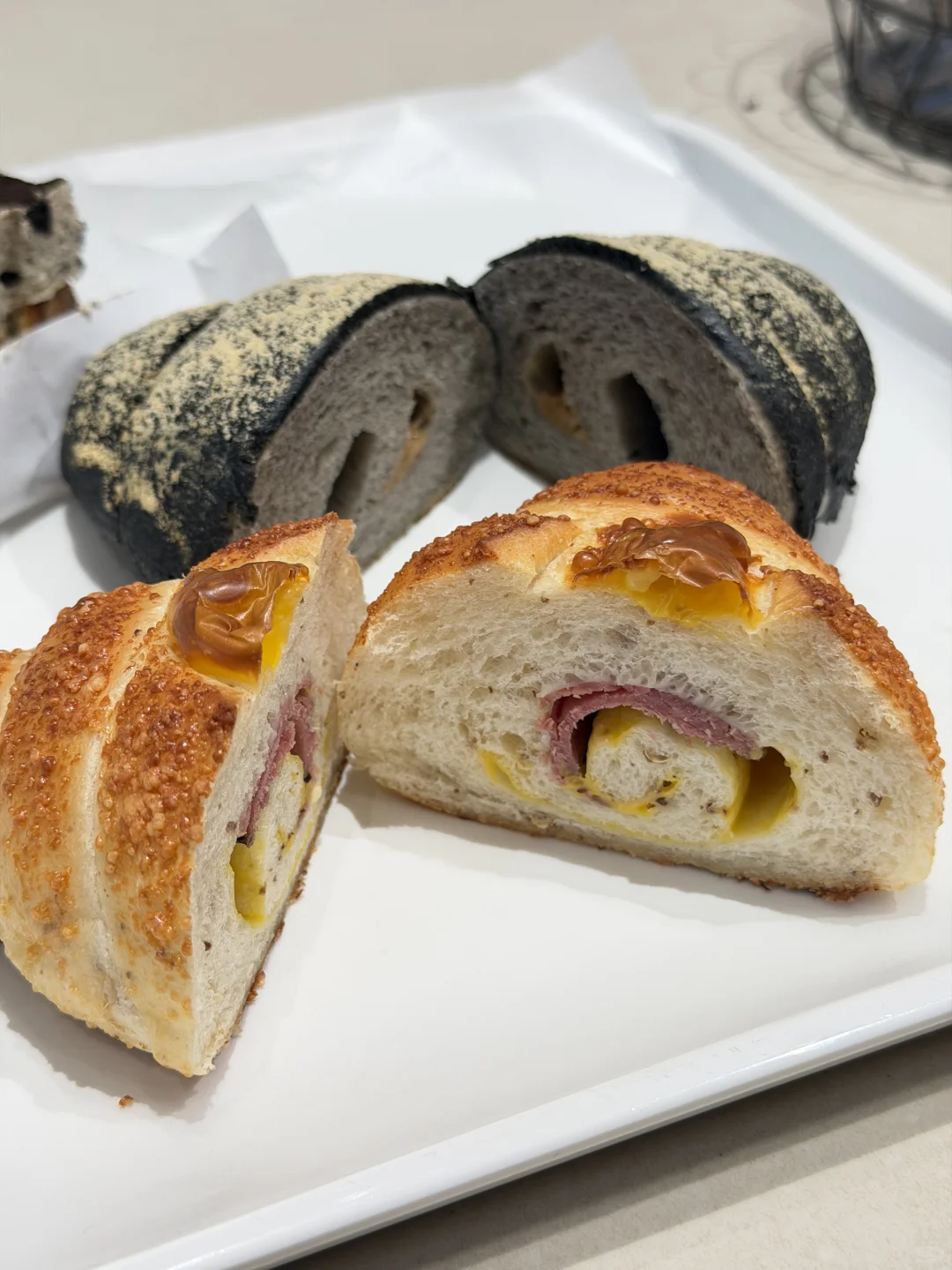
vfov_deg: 39.7
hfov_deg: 30.3
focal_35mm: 48
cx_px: 476
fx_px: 1760
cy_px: 635
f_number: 1.78
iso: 50
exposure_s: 1/123
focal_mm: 6.76
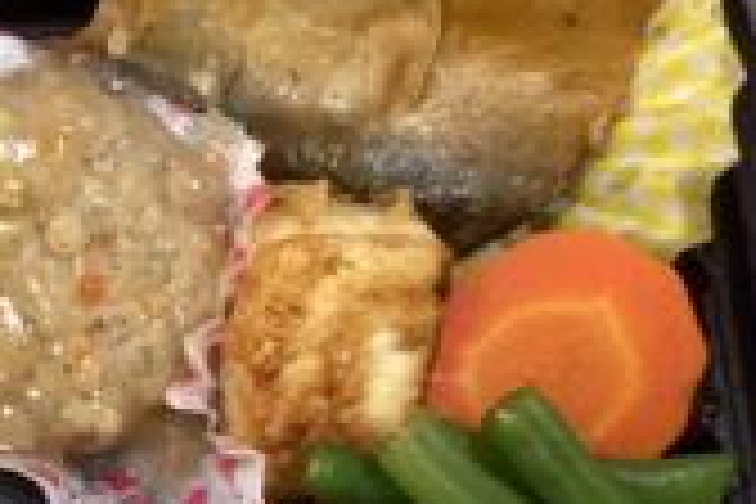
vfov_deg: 18.6
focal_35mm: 72
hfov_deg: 26.8
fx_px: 1512
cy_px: 443
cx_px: 29
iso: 160
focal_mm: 3.3
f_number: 2.4
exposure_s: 1/60
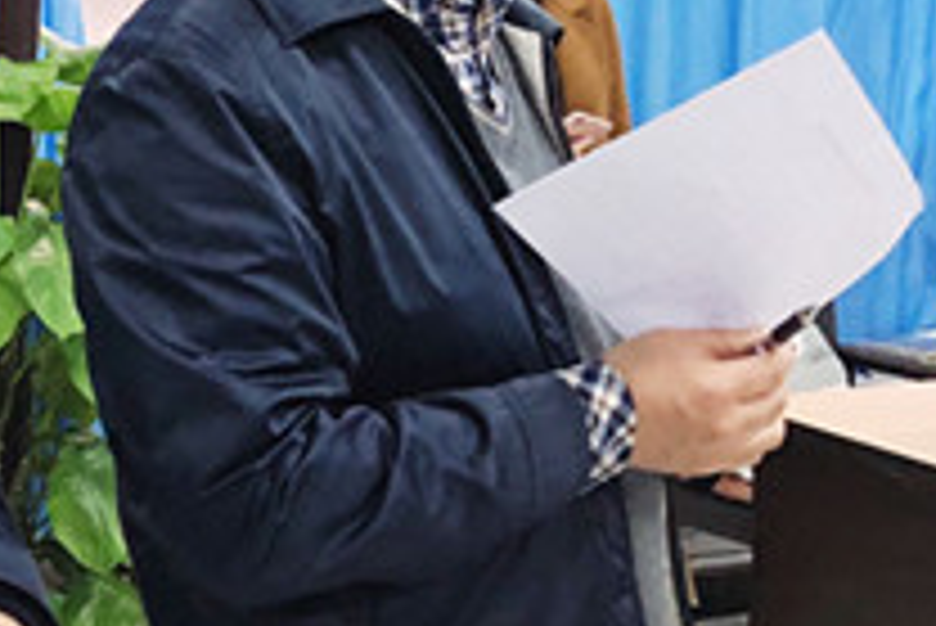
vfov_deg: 16.3
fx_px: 2185
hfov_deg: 22.9
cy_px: 207
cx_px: -63
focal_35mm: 84
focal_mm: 3.99
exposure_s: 1/17
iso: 100
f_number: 1.8
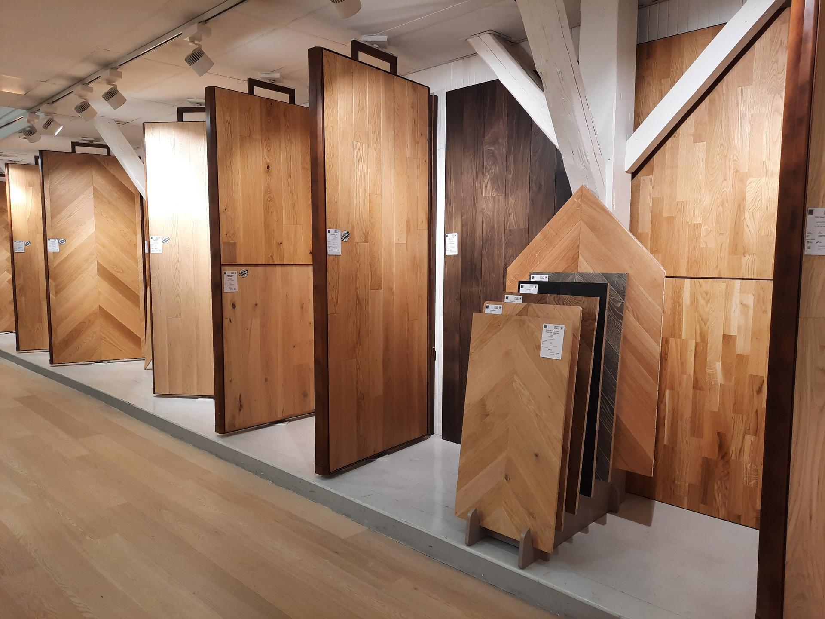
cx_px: 412
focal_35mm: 25
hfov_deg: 69.4
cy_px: 310
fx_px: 596
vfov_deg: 54.9
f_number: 2
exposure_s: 1/50
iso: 100
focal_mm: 4.6
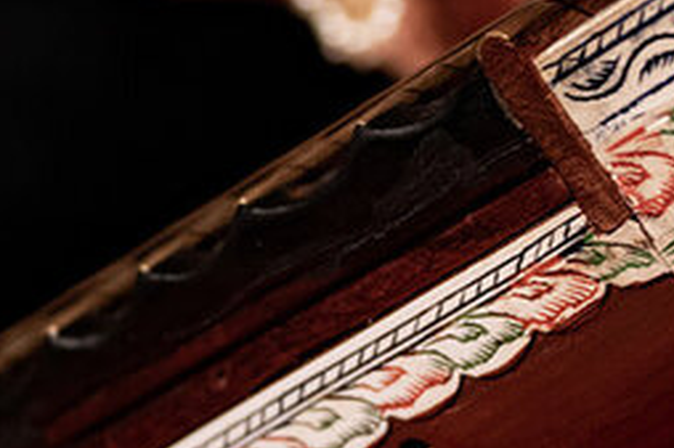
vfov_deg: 3.9
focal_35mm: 350
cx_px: 775
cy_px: 480
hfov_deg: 5.9
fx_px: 6548
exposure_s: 1/125
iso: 1600
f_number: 2.8
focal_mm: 74
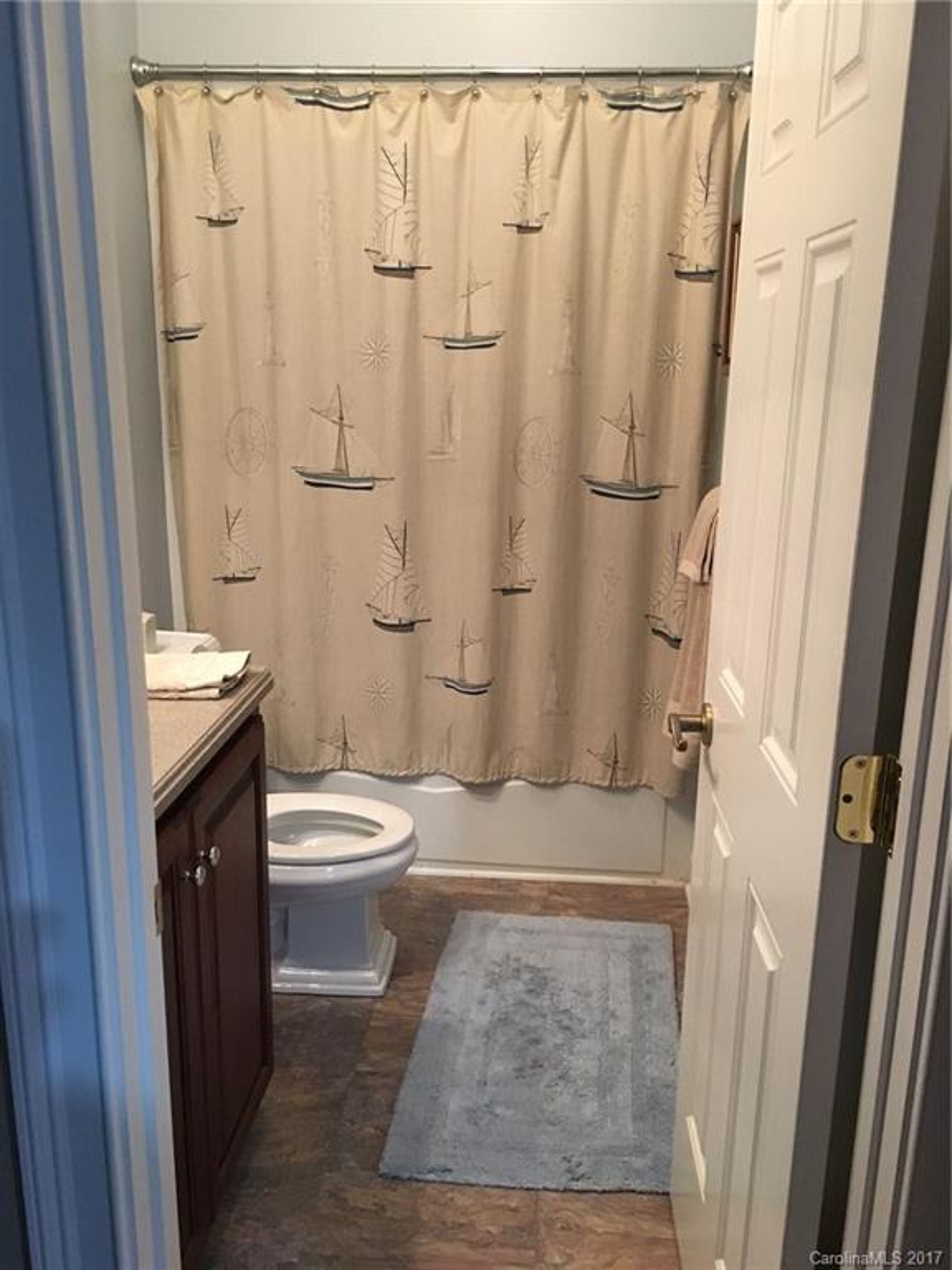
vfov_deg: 61.7
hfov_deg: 48.2
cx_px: 476
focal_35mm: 29
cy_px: 635
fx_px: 1063
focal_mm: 4.15
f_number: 2.2
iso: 200
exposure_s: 1/30
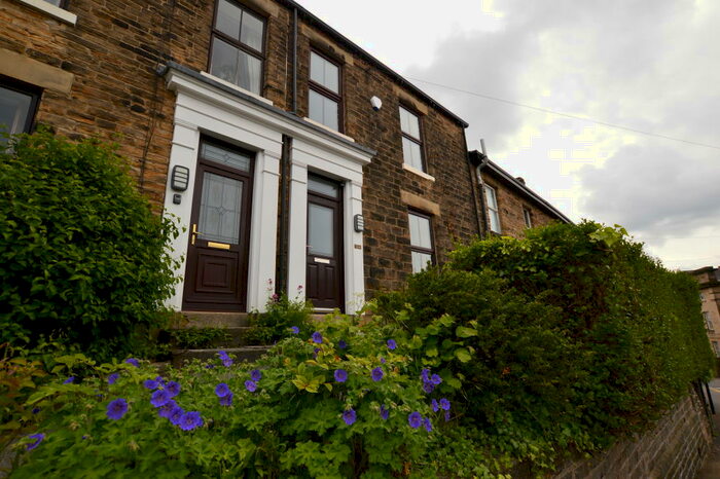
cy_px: 240
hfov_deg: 95.0
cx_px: 360
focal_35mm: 16
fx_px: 330
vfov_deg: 72.0
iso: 100
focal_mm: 11
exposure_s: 1/200
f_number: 8
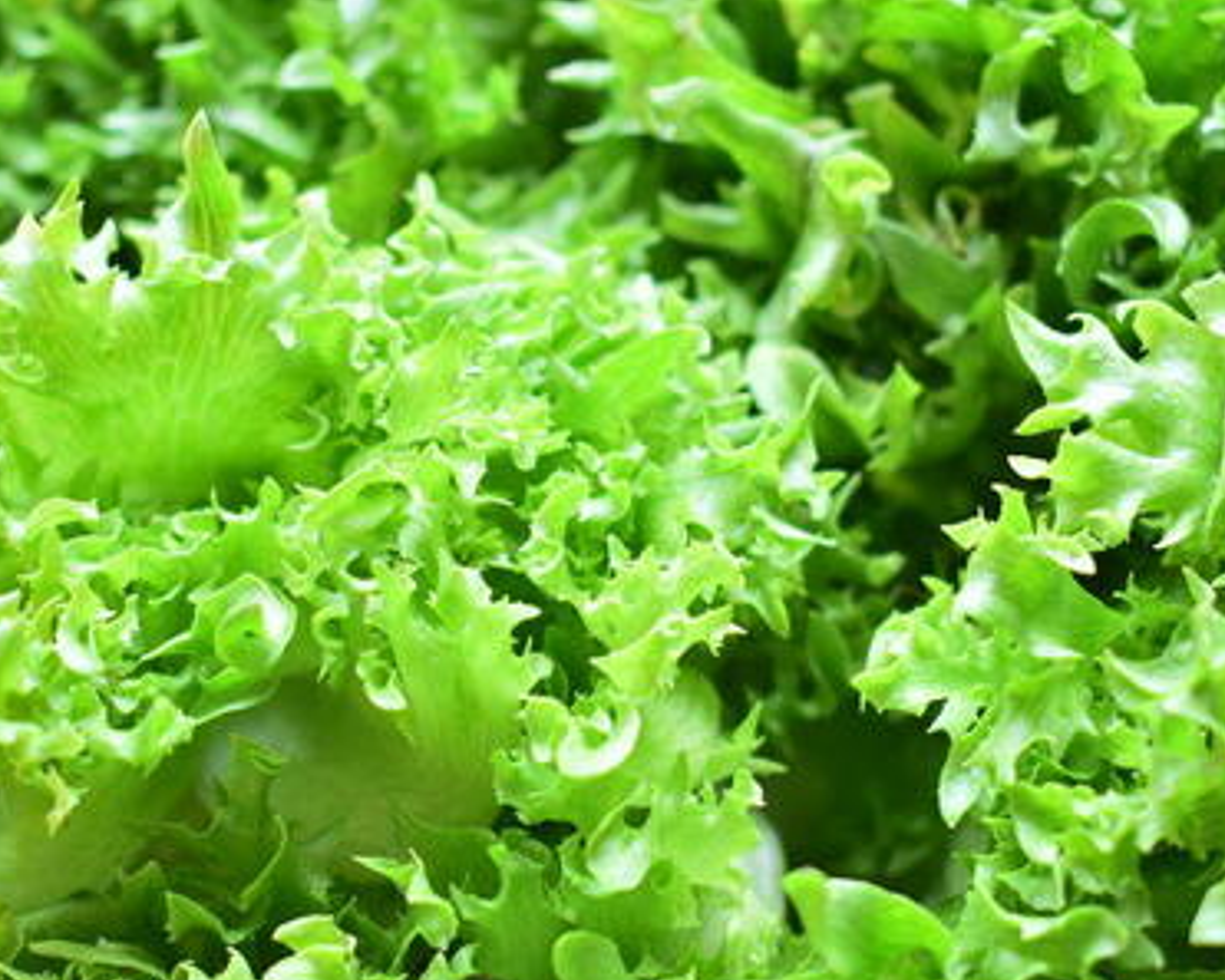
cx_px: 631
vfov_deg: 21.3
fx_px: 2611
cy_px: 546
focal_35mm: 72
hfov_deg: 26.4
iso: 100
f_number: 4.8
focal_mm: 38
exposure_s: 1/30
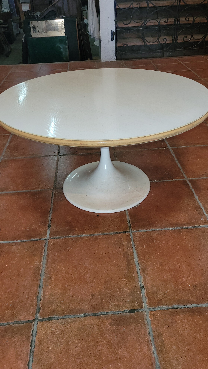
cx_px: 106
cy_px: 185
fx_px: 284
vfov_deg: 66.1
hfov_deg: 40.2
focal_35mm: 29
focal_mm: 5.4
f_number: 1.8
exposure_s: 1/25
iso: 100
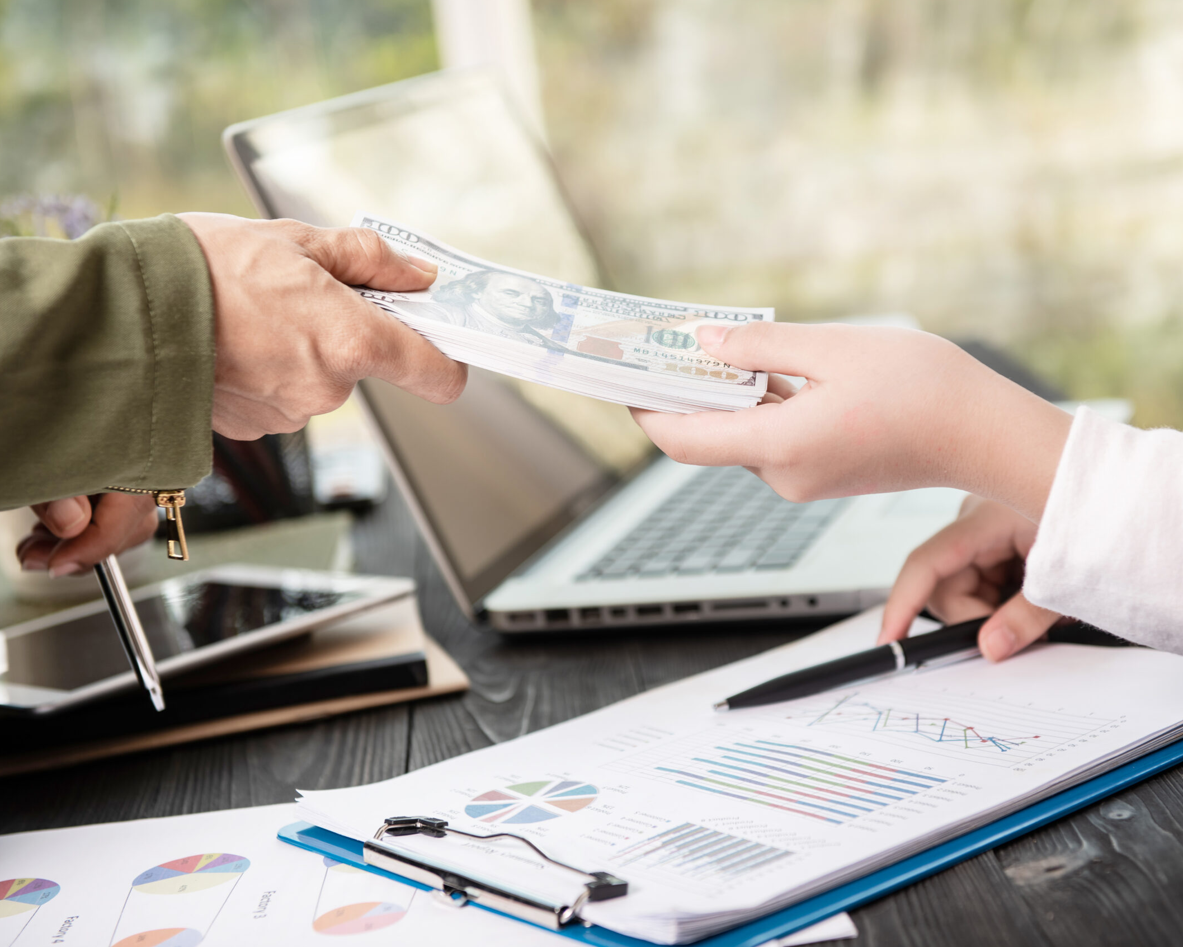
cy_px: 474
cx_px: 652
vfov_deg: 20.4
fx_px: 2626
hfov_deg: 25.4
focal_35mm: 75
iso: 125
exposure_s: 1/200
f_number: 3.5
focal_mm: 66
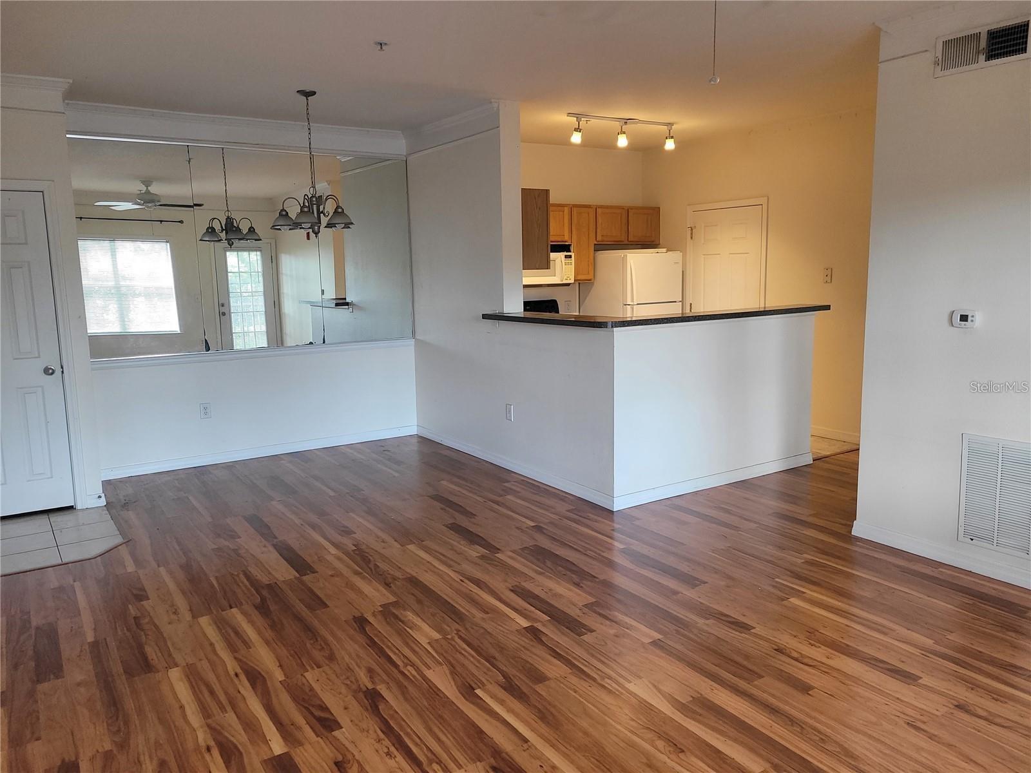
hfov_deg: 67.3
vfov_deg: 53.1
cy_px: 386
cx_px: 516
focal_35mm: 26
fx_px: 774
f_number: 1.8
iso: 250
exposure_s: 1/60
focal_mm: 5.4
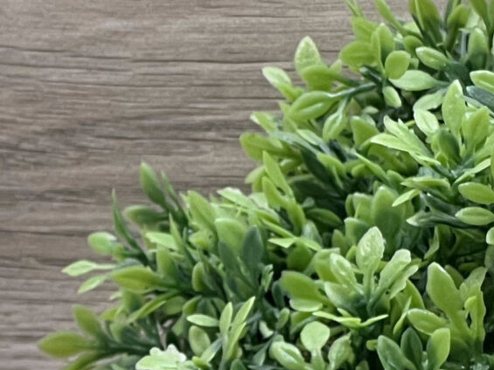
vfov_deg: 4.2
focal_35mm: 349
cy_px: 601
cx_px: -448
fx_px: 4982
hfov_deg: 5.6
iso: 50
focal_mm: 9
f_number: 2.8
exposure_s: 1/100
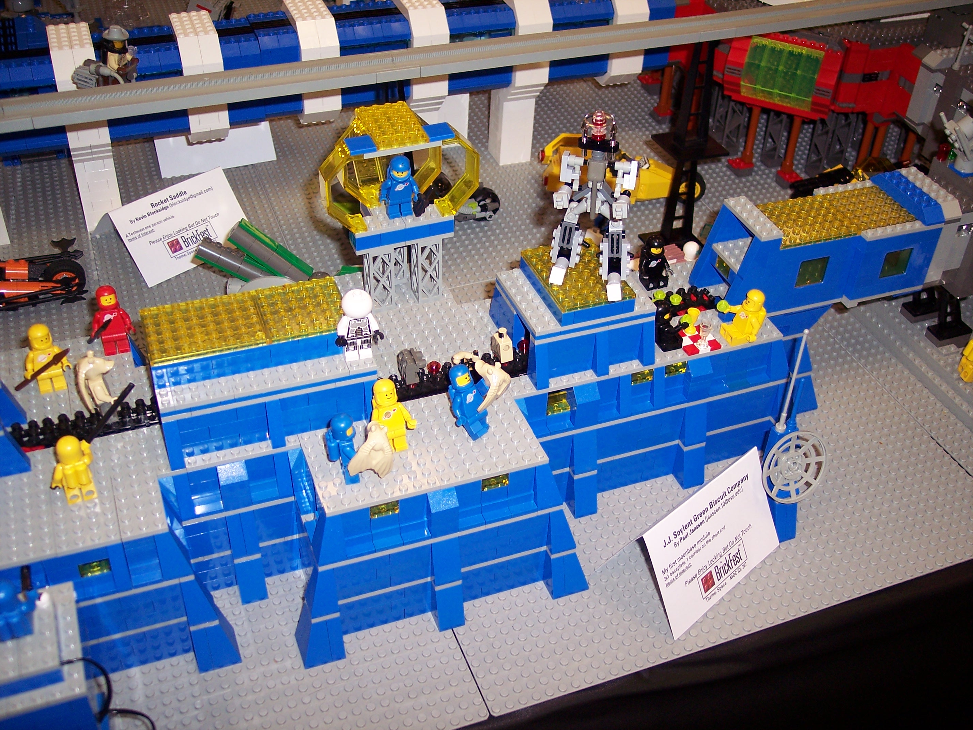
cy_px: 365
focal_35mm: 39
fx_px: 1096
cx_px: 486
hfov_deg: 47.9
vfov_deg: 36.8
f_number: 2.8
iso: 100
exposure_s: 1/60
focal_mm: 8
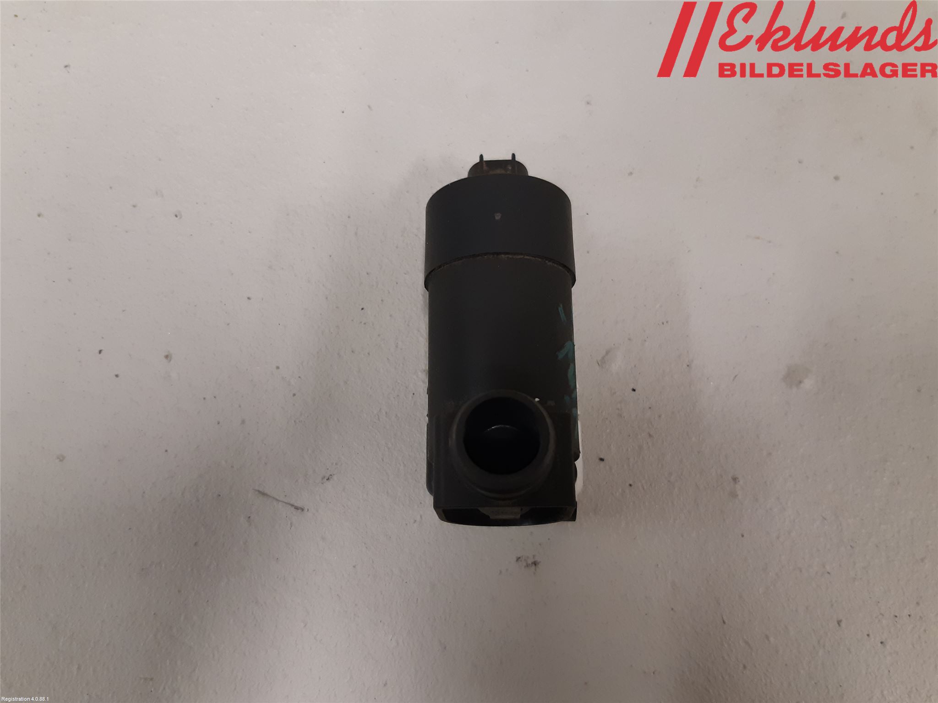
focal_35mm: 26
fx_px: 705
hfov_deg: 67.3
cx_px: 469
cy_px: 352
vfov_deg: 53.1
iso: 160
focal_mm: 3.93
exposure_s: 1/50
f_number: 1.7
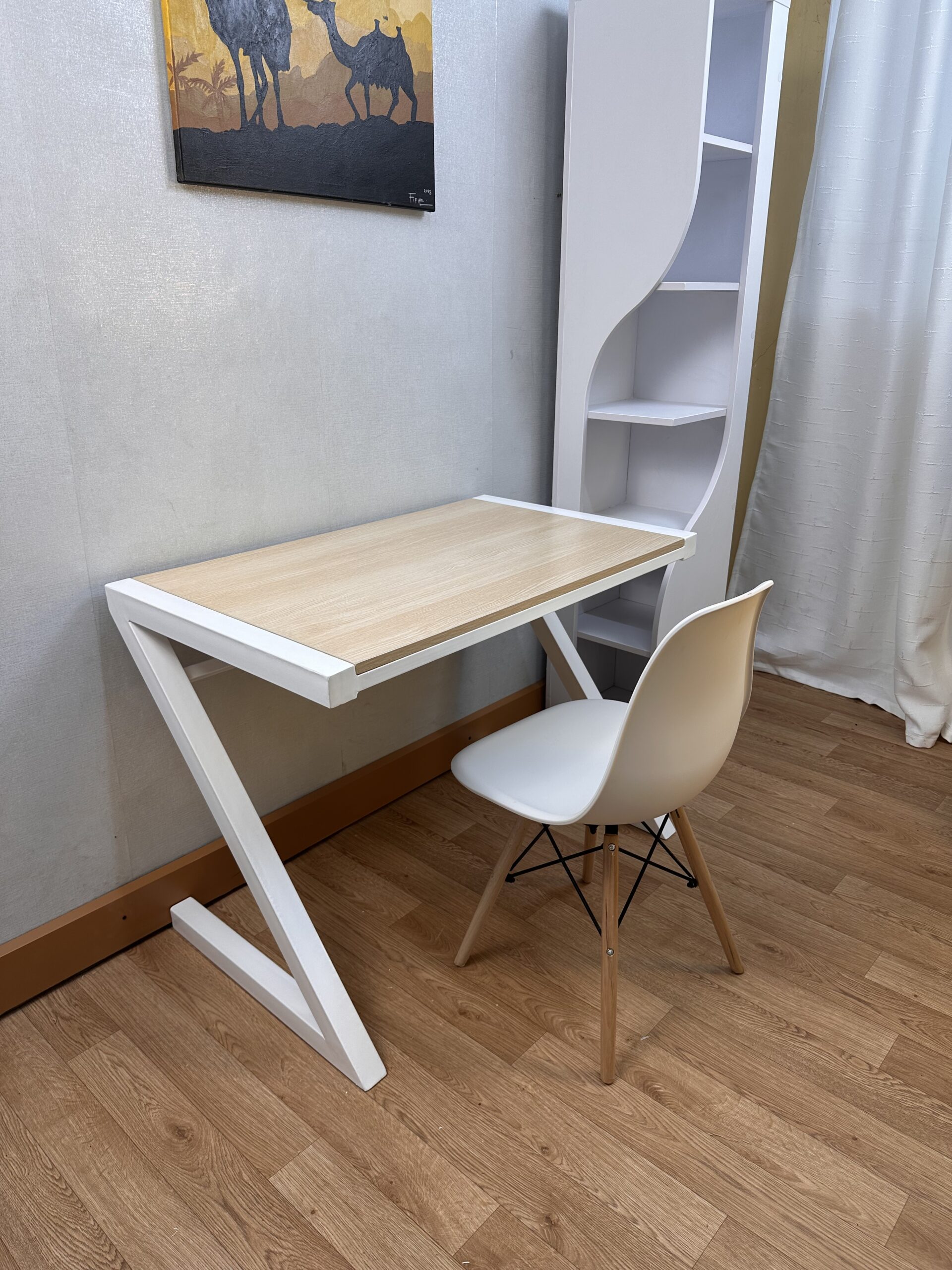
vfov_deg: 71.6
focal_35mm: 24
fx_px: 880
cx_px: 476
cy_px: 635
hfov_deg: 56.8
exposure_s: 1/192
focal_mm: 6.86
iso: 64
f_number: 1.78
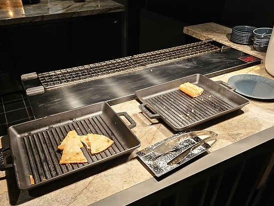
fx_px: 237
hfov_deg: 59.9
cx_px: 128
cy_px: 115
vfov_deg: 46.7
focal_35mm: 30
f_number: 1.7
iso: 100
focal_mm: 6.3
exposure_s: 1/120
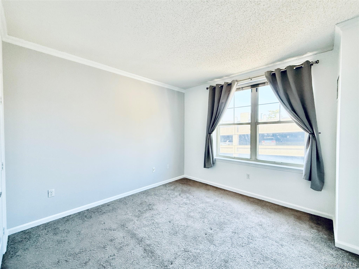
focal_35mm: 14
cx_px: 180
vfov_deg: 85.7
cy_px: 134
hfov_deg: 102.1
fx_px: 145
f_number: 2.2
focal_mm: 2.22
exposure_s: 1/99
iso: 160
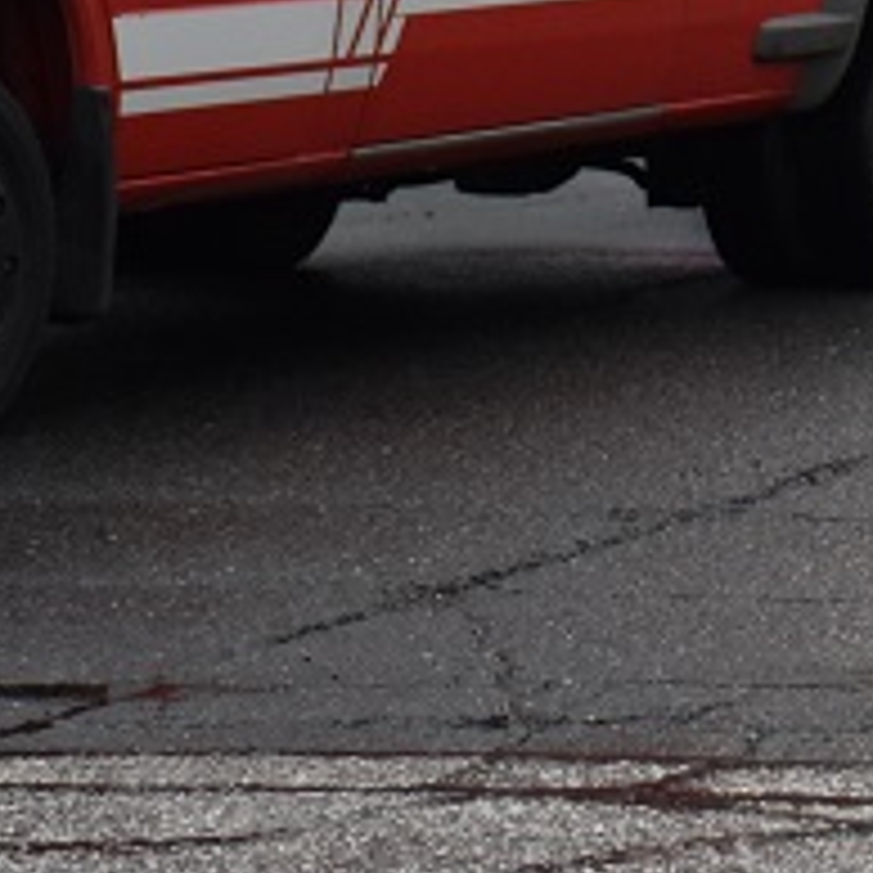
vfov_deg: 8.3
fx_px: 5905
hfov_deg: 8.2
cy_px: -454
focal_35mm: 207
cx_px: 1562
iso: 400
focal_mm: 35
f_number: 5
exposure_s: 1/100
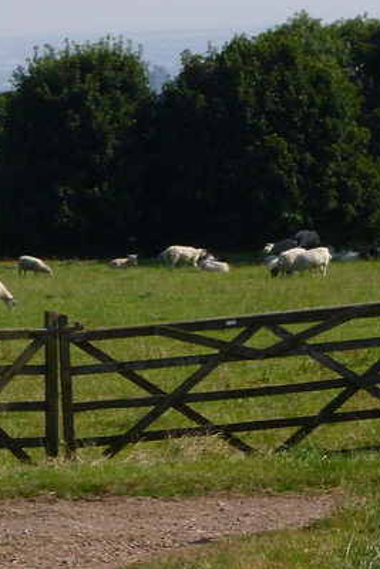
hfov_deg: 4.8
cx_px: -33
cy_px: 74
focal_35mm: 283
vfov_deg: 7.3
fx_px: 4477
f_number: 4.6
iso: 100
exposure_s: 1/800
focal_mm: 15.1
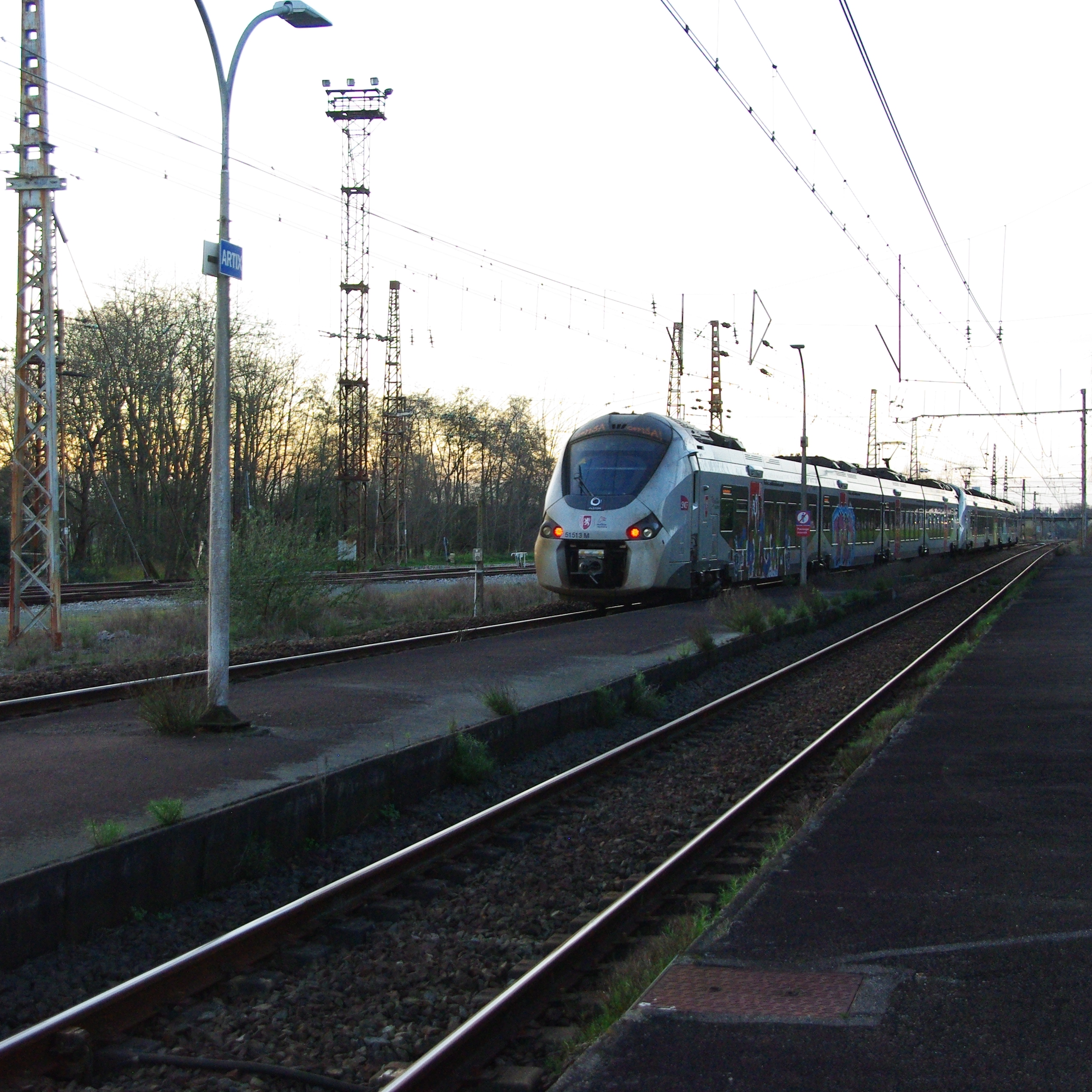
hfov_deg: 31.1
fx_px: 1963
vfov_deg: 31.1
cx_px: 509
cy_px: 543
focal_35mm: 55
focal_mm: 29.38
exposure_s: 1/180
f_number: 6.7
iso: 800
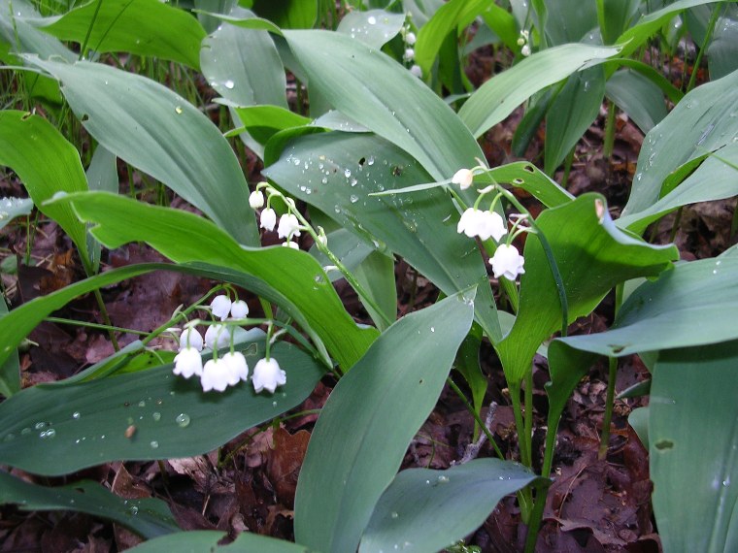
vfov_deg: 37.7
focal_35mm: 38
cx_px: 369
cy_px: 276
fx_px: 810
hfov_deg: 49.0
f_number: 2.8
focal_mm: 5.8
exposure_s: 1/30
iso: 100
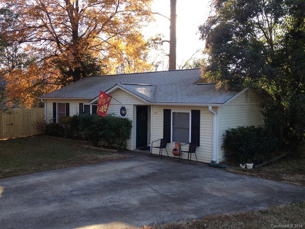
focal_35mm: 35
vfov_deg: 40.7
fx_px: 308
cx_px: 152
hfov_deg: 52.6
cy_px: 114
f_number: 2.4
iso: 50
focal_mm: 4.28
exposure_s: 1/201
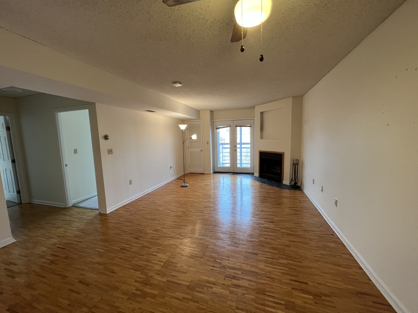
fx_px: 157
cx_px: 209
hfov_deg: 106.2
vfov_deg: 89.9
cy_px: 156
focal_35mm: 13
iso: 200
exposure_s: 1/120
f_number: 1.8
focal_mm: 1.57
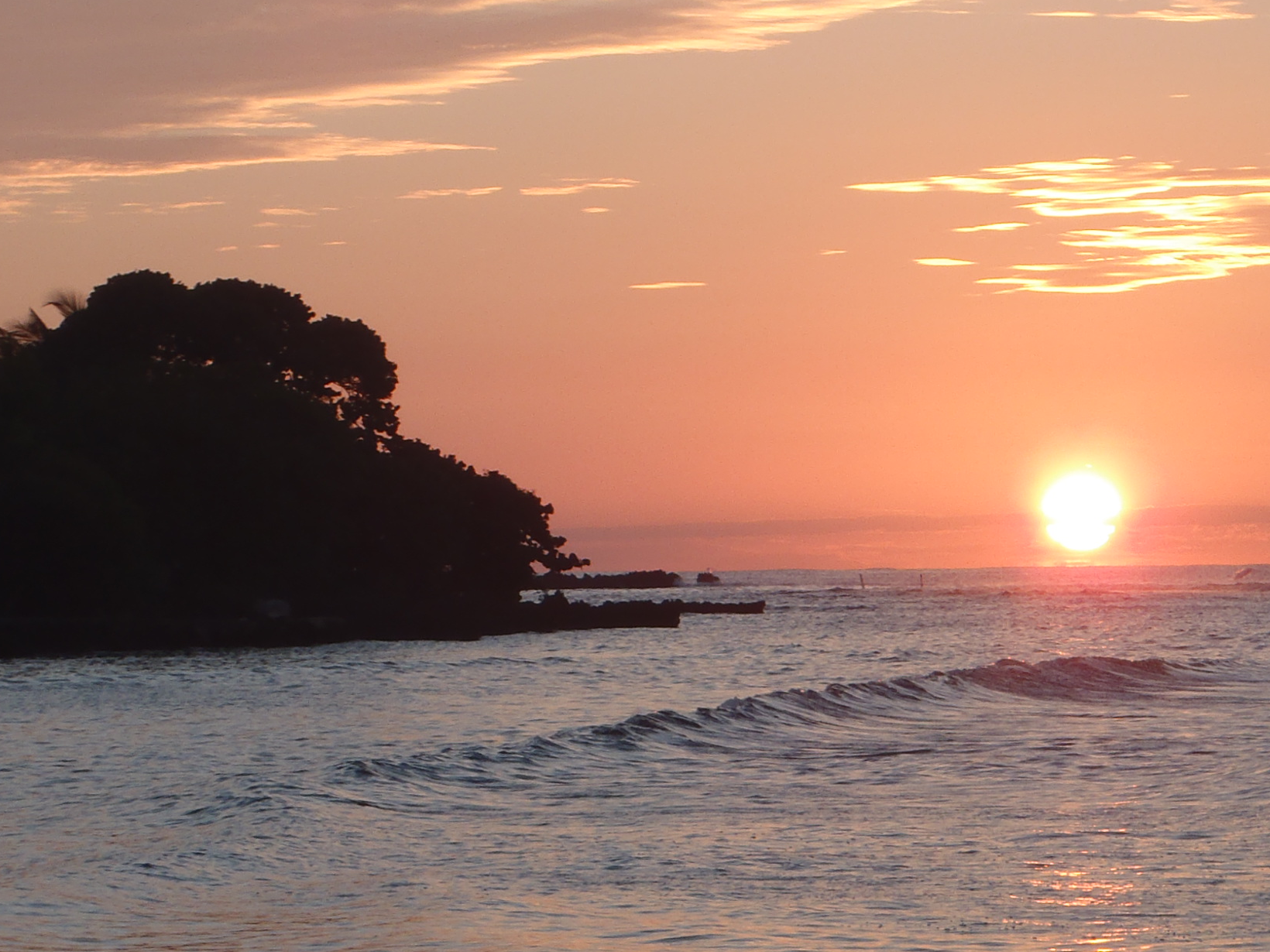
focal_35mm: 203
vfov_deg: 7.3
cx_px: 636
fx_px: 7448
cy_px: 368
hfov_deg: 9.7
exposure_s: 1/125
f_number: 5.1
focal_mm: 18.2
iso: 64
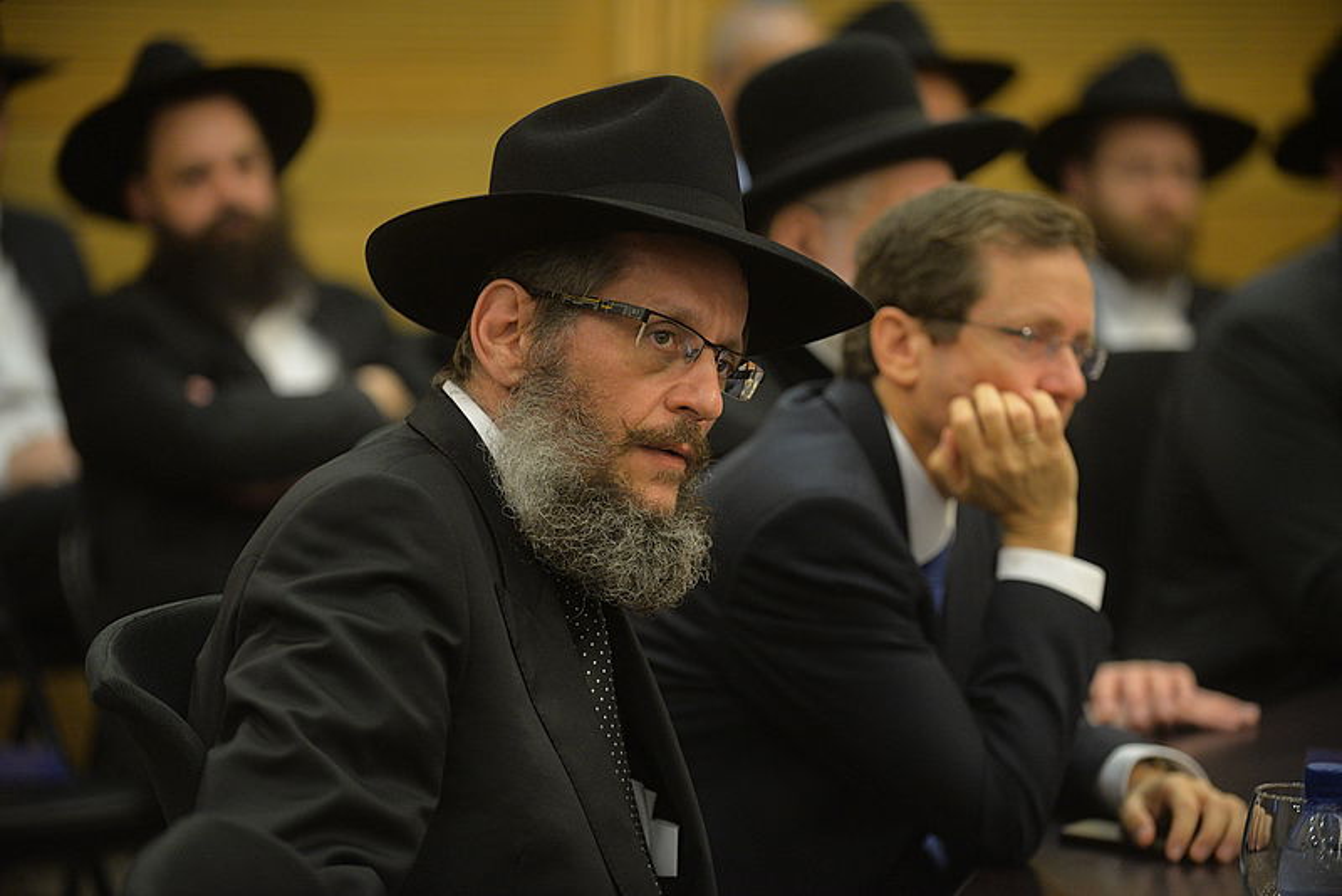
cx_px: 671
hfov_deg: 15.8
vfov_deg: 10.6
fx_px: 4848
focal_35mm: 130
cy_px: 448
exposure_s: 1/200
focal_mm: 130
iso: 2000
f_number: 2.8
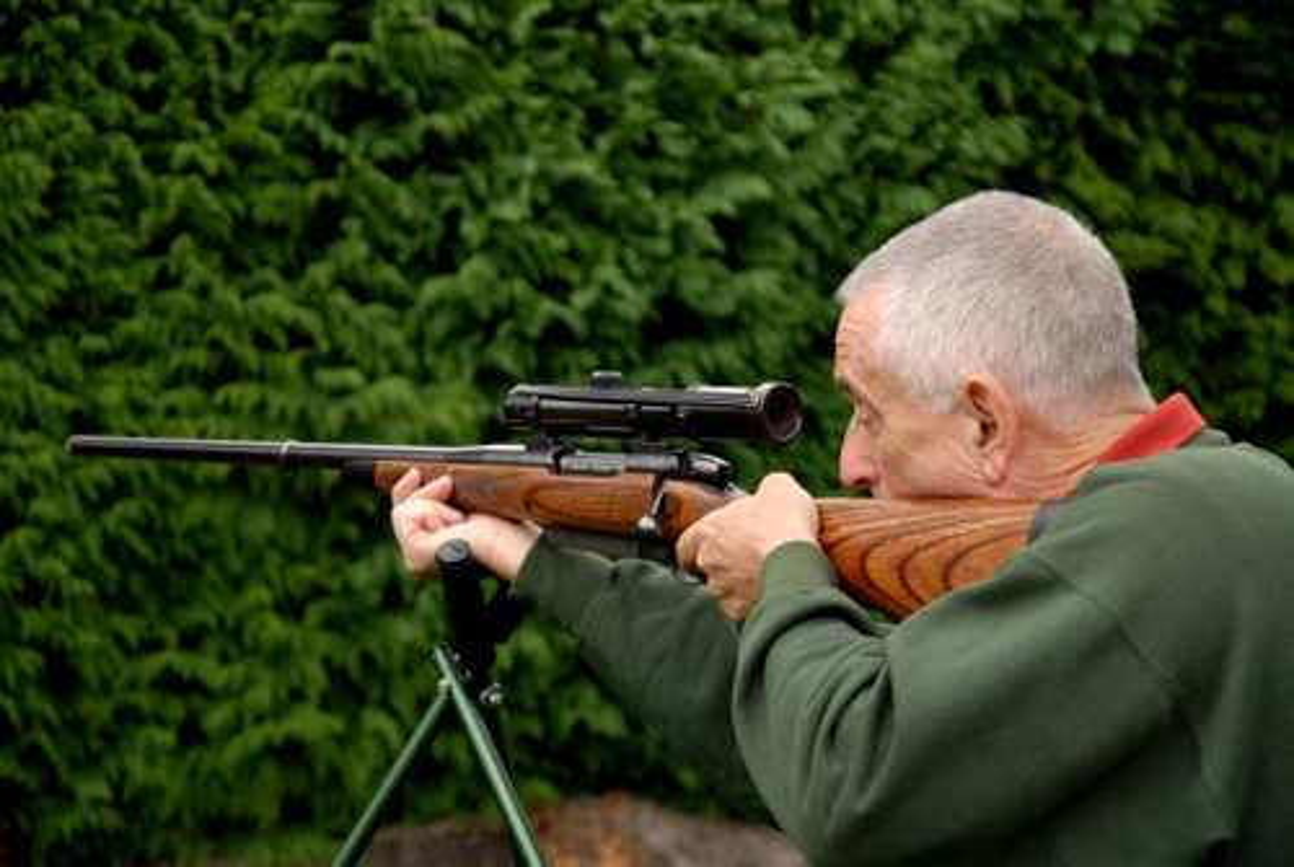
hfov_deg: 21.9
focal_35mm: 93
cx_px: 647
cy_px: 434
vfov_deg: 14.8
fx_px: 3348
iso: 200
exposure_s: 1/60
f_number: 4.2
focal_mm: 62
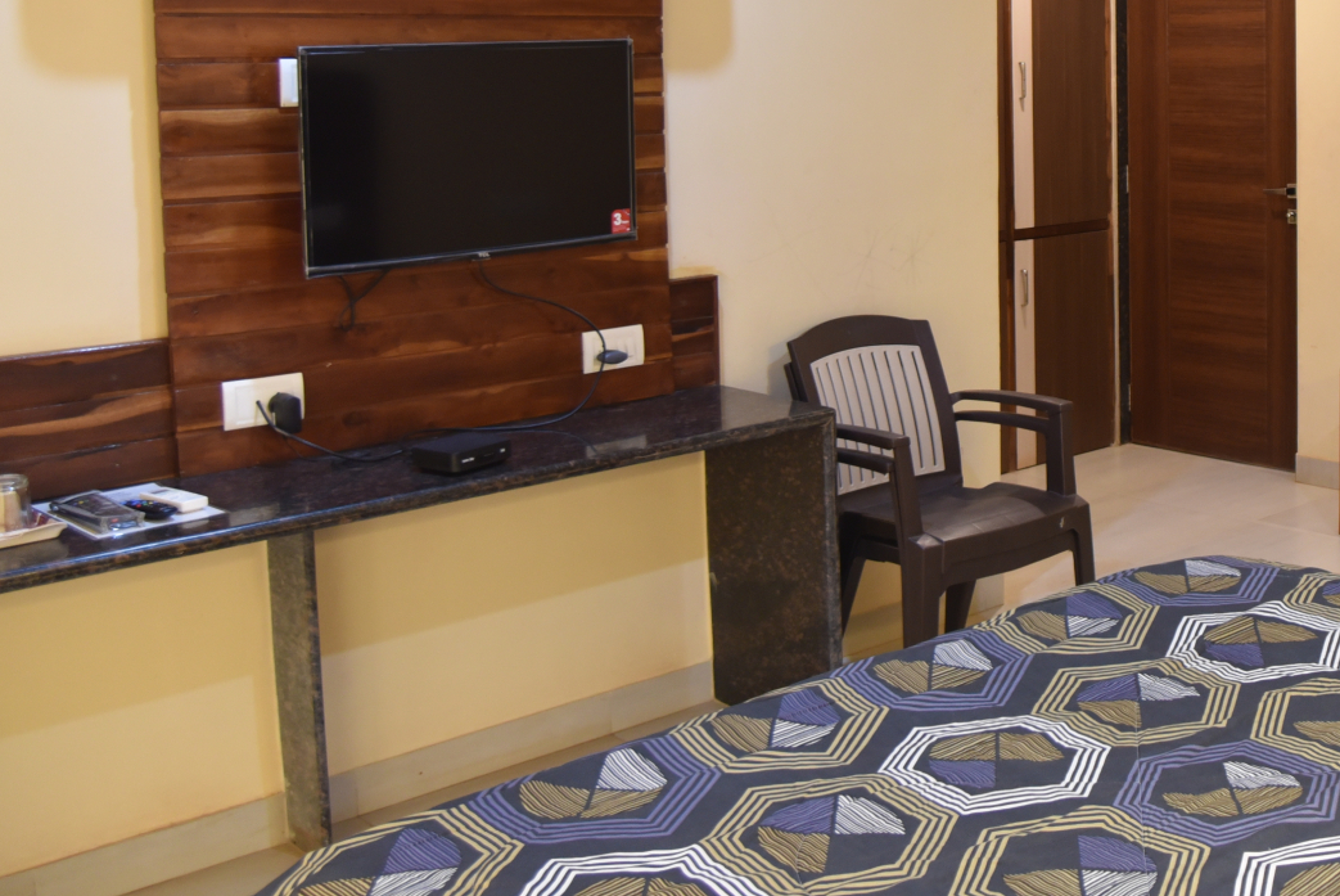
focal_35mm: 46
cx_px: 1136
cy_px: 136
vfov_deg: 28.4
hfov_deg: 40.3
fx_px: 1713
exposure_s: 1/80
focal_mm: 24
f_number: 10
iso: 1250
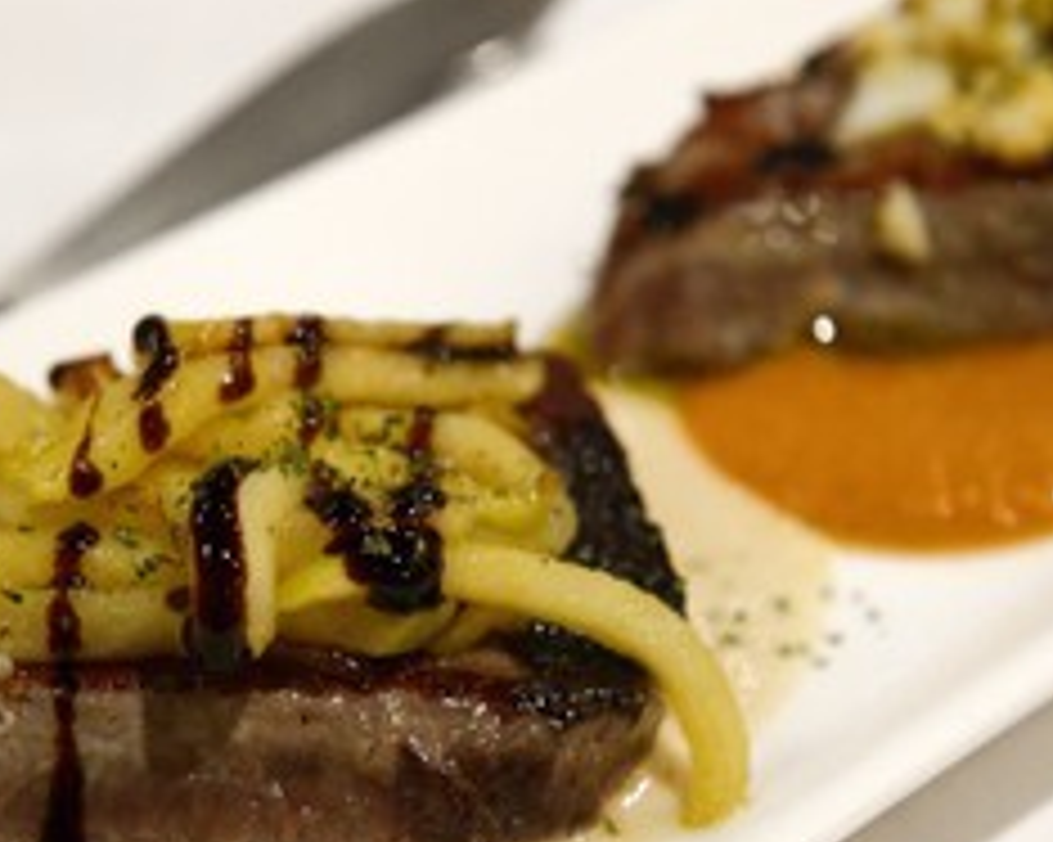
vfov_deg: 13.0
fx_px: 3676
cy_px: 527
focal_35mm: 118
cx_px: 522
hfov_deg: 16.3
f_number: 6.3
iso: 3200
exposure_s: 1/40
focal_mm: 70
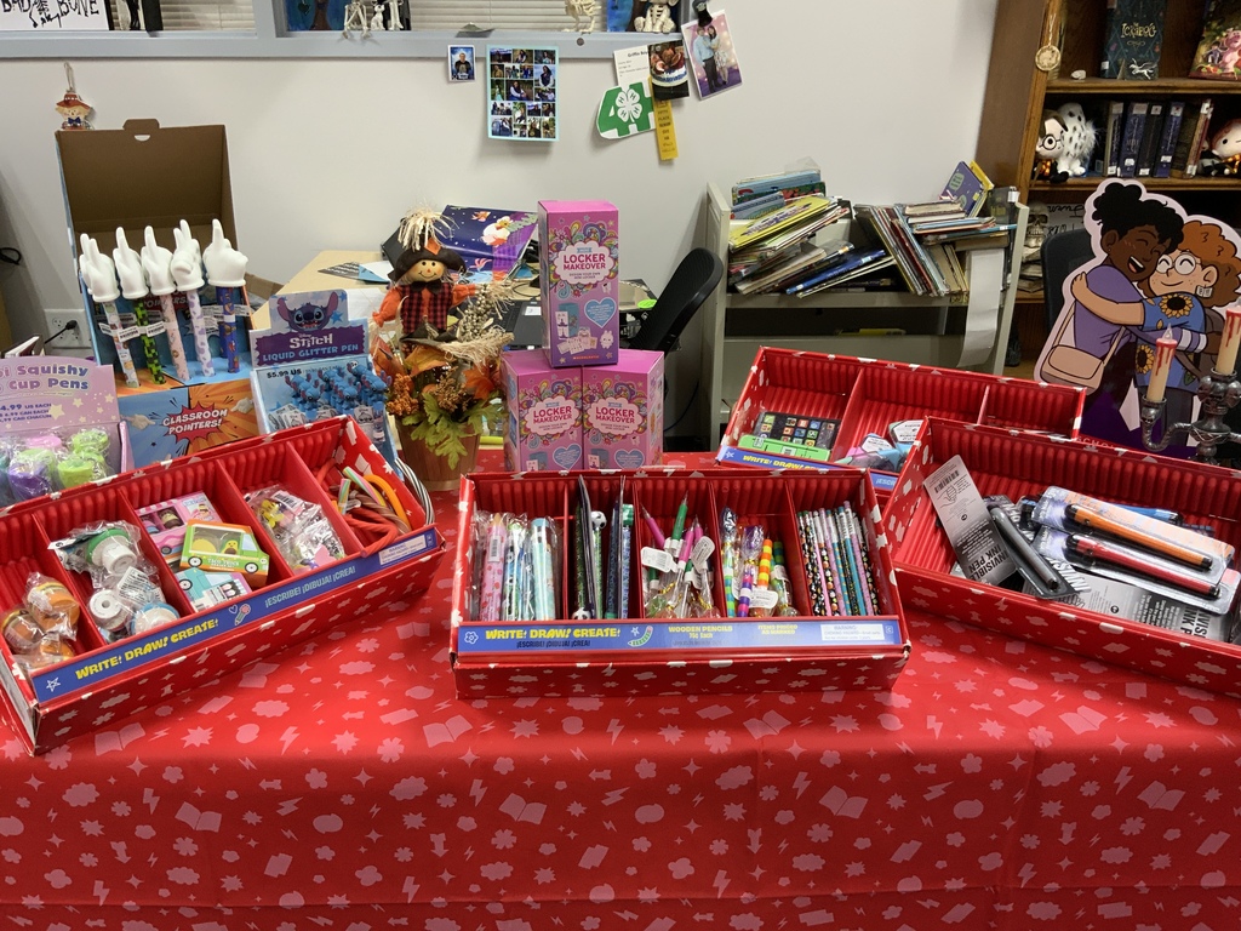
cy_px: 466
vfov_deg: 48.2
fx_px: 1040
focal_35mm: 29
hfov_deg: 61.7
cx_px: 620
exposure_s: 1/60
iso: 80
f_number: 1.8
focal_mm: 3
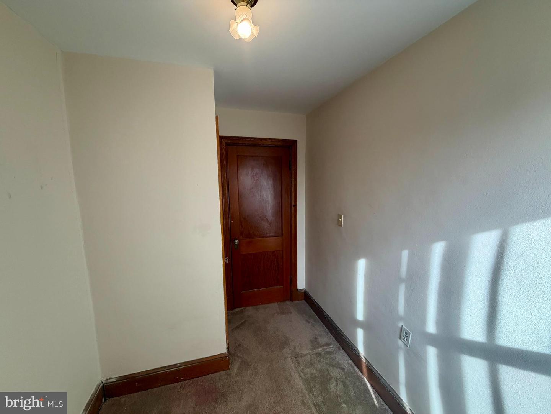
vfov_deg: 85.7
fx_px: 223
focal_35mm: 14
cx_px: 276
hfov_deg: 102.1
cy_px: 207
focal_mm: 2.22
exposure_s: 1/120
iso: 125
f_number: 2.2
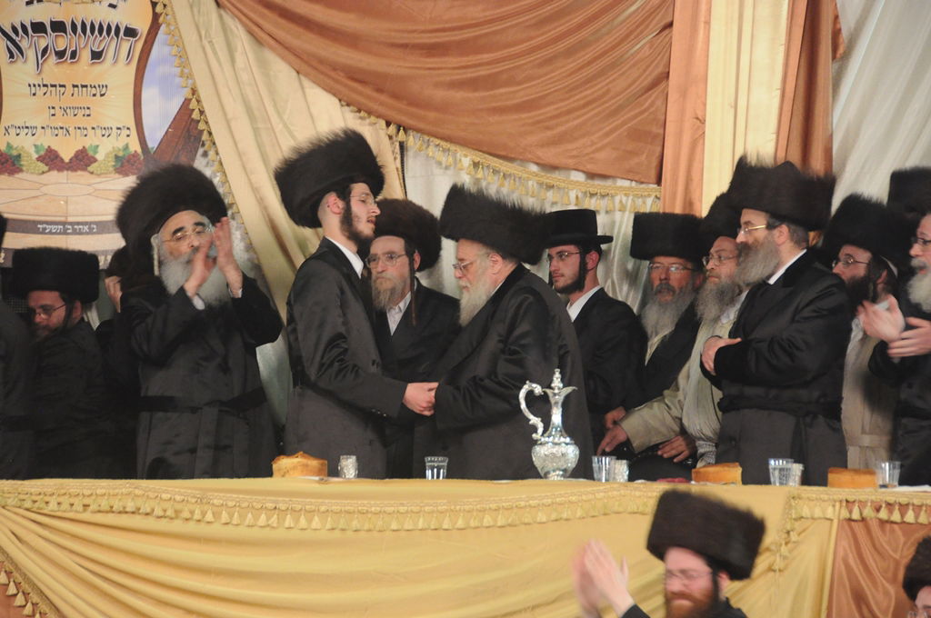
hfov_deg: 13.1
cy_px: 309
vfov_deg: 8.7
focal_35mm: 158
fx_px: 4068
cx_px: 466
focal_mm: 105
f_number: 5.3
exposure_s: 1/30
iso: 2000
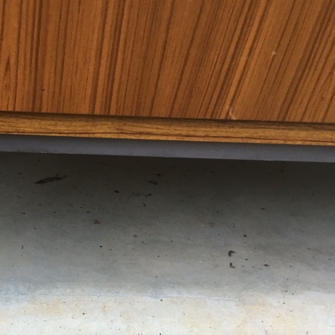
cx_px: 14
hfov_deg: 28.5
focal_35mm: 57
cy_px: 212
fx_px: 624
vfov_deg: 29.9
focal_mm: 4.15
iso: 50
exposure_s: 1/17
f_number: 2.2
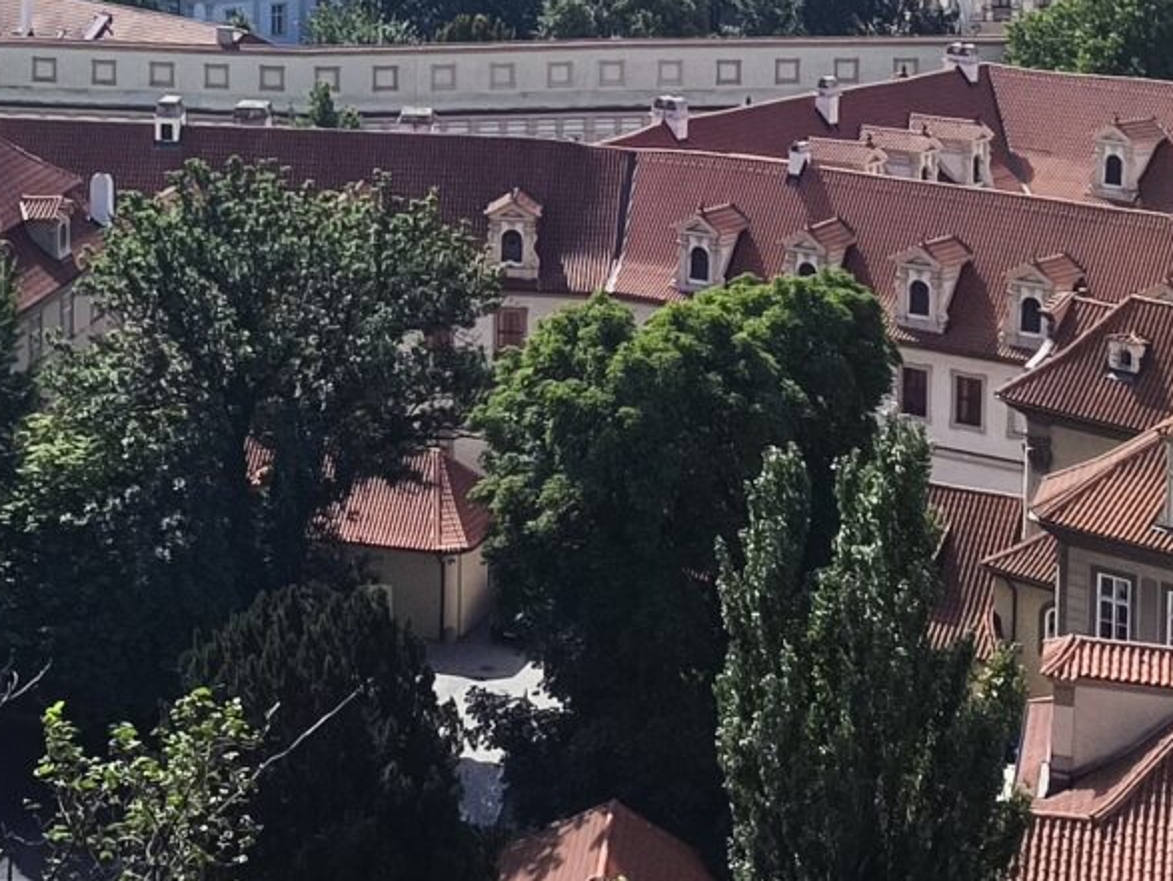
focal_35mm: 109
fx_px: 3696
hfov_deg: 17.5
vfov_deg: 13.3
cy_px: -104
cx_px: -56
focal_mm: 4.71
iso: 50
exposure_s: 1/2317
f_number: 1.7
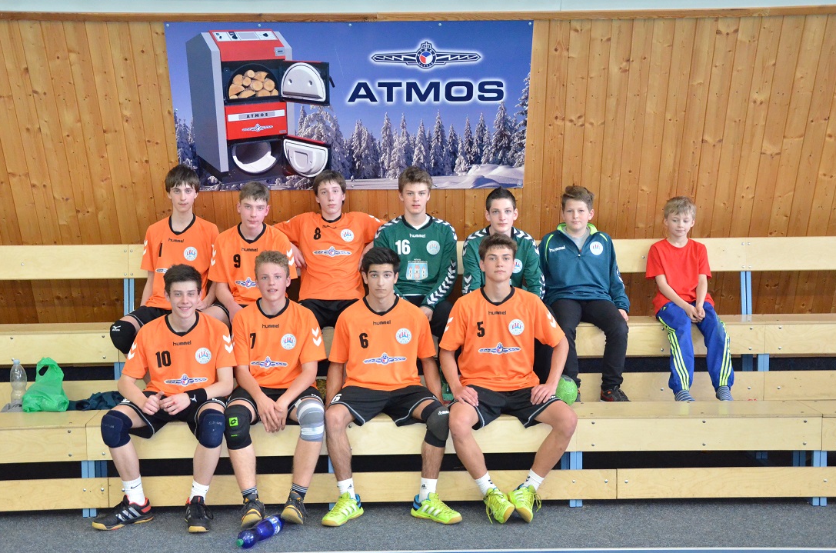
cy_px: 294
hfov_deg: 37.6
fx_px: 1228
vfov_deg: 25.4
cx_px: 395
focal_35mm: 53
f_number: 4.2
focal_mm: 32
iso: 4000
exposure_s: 1/250
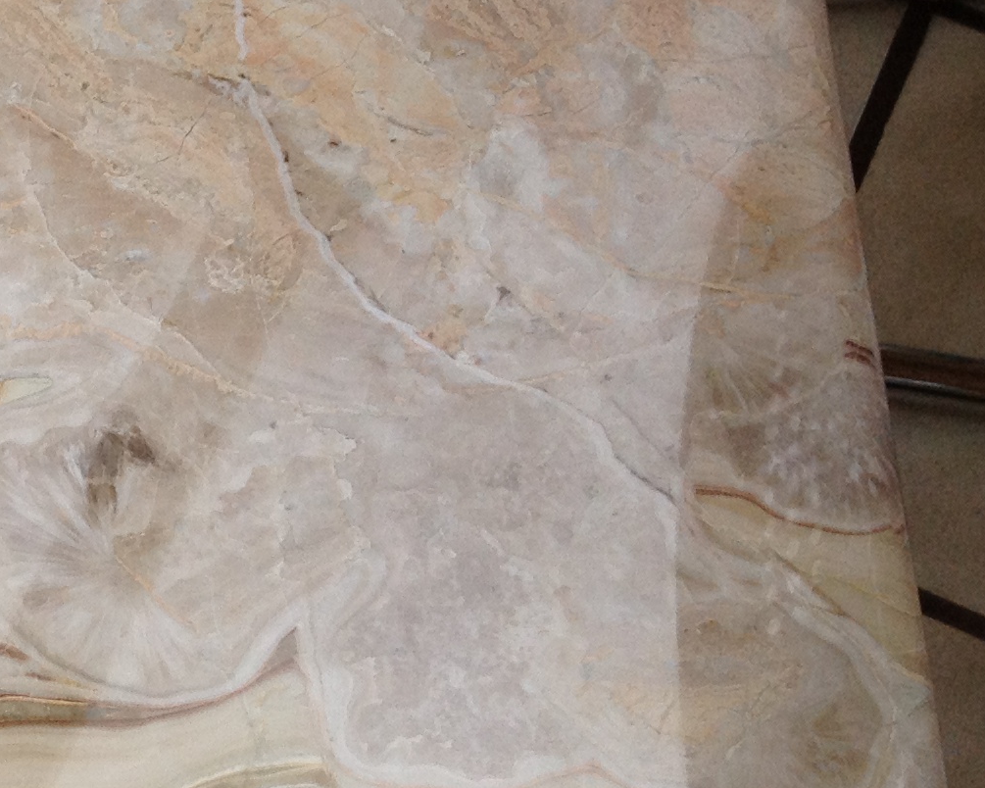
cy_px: 719
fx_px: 3236
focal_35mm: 111
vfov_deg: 13.7
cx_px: -521
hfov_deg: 15.8
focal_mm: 4.28
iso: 64
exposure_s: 1/552
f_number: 2.4
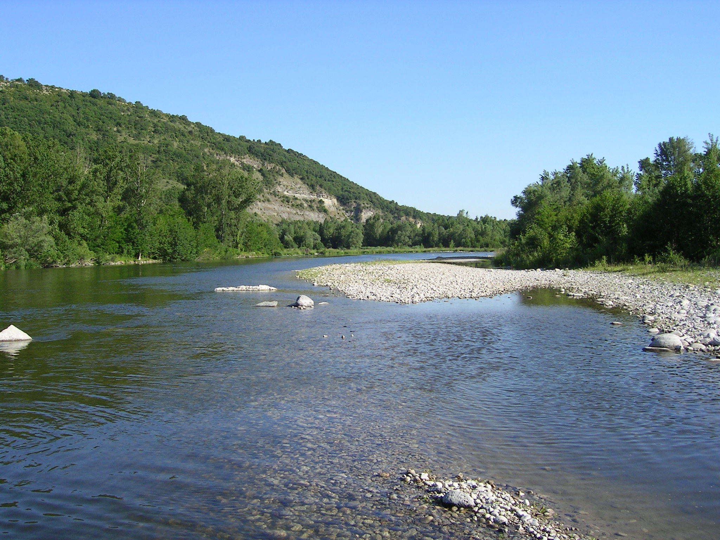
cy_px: 270
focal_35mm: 36
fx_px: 749
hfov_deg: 51.4
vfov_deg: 39.7
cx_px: 360
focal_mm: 5.6
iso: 50
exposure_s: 1/280
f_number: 4.8
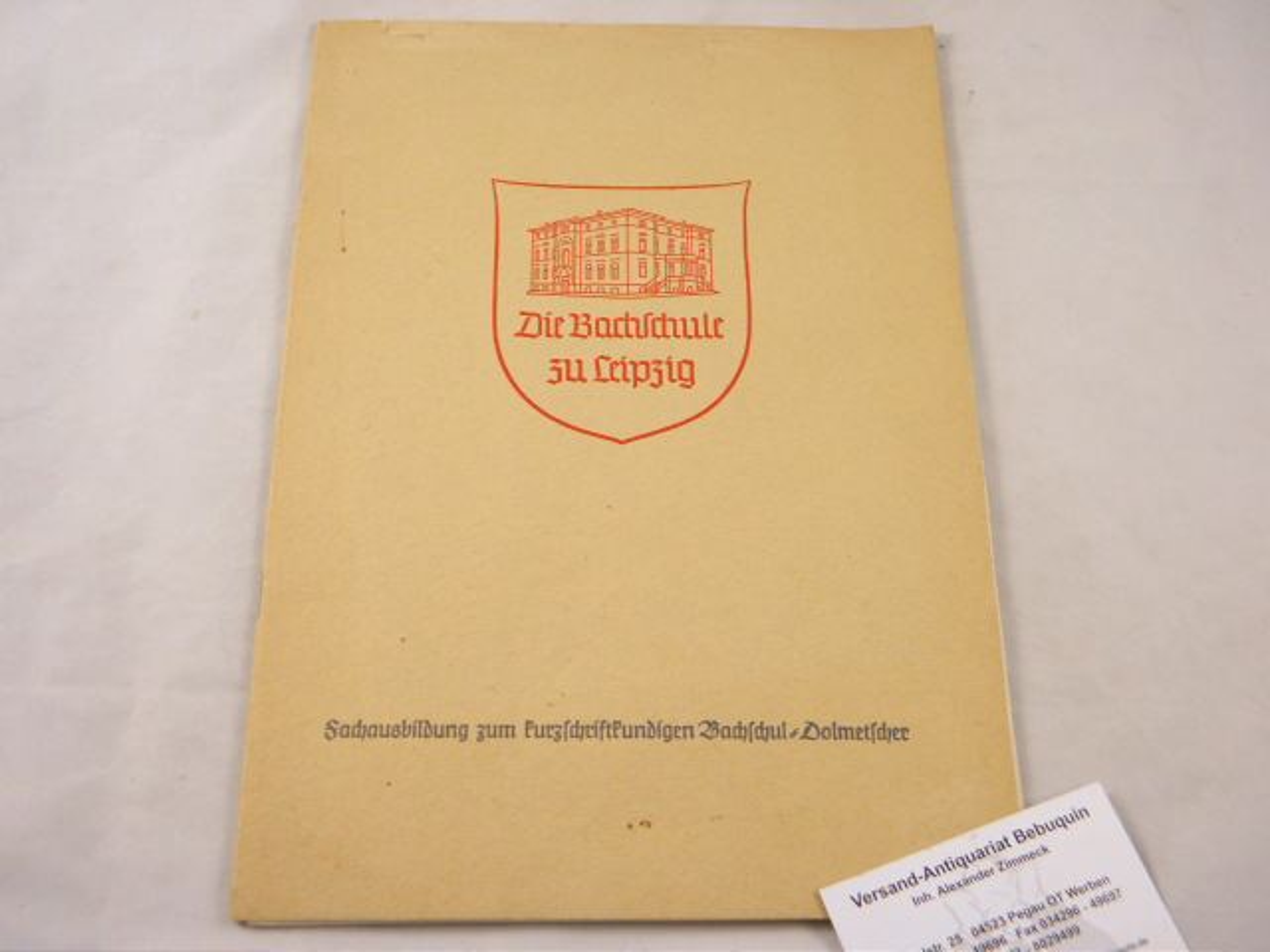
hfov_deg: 45.8
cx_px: 635
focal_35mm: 41
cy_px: 476
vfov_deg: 35.1
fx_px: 1504
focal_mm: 7.5
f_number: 3.8
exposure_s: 1/40
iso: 100
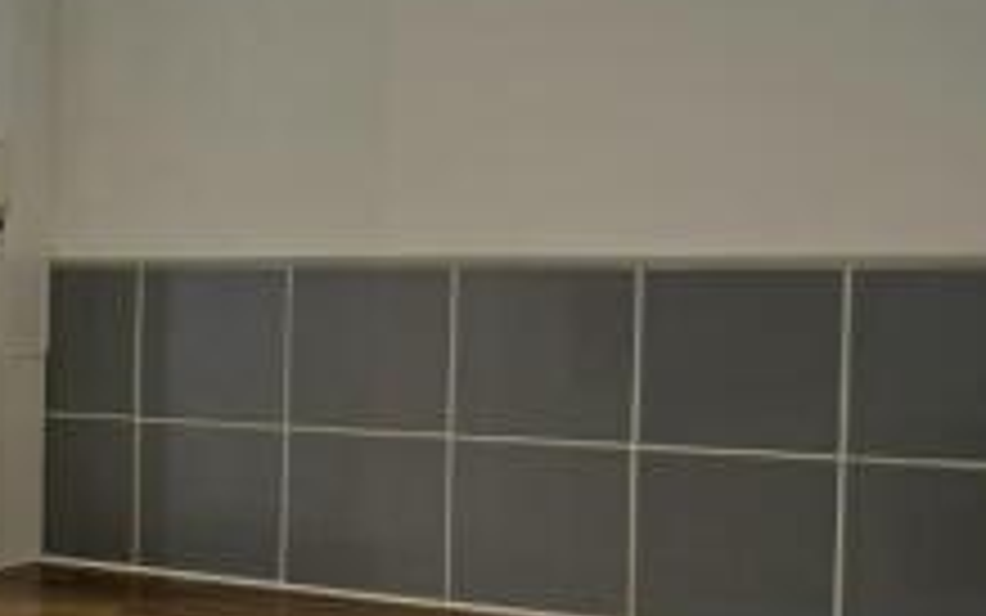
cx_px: -88
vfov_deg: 20.0
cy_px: 344
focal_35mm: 65
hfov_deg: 28.7
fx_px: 1747
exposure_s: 1/101
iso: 50
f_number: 1.7
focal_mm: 6.3
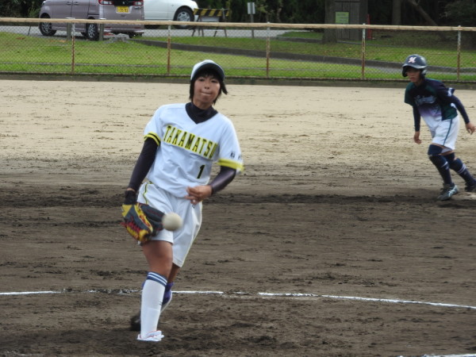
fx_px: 3713
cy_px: 178
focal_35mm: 270
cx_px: 238
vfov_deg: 5.5
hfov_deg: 7.3
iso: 100
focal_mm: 48.4
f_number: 5.5
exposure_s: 1/200
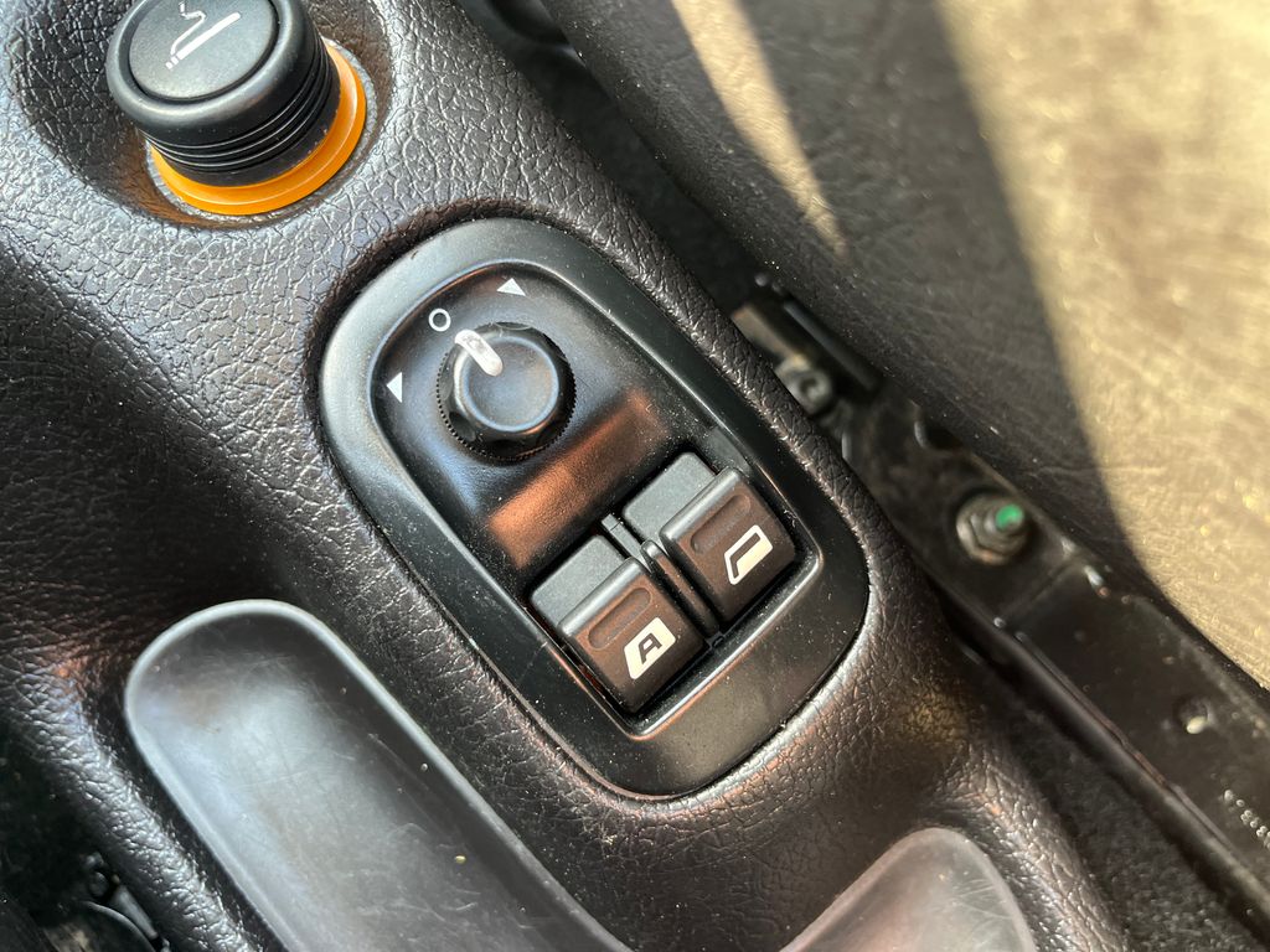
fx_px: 954
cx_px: 635
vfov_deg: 53.1
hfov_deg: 67.3
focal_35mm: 26
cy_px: 476
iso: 160
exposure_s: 1/60
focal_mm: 5.1
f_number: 1.6
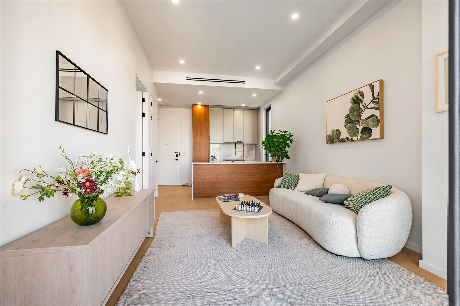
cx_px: 230
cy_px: 153
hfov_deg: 104.3
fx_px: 179
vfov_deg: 81.2
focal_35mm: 14
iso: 100
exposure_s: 1/160
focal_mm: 14
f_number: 8
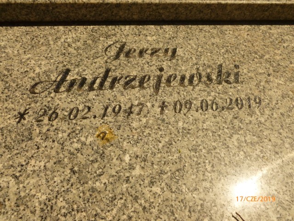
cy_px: 110
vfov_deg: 49.7
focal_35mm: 28
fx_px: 238
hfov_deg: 63.4
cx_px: 147
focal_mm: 5
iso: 200
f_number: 10
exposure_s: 1/640
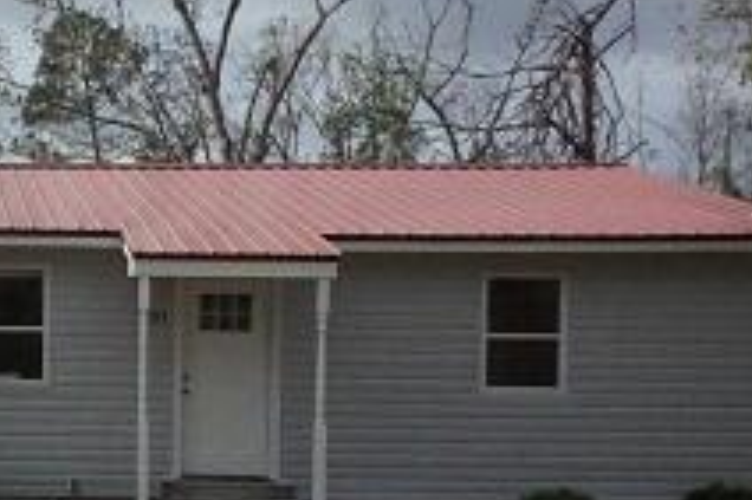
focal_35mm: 68
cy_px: 394
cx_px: -170
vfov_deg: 19.8
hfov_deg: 26.2
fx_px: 1419
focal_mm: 16
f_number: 20
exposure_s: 1/4000
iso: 8000
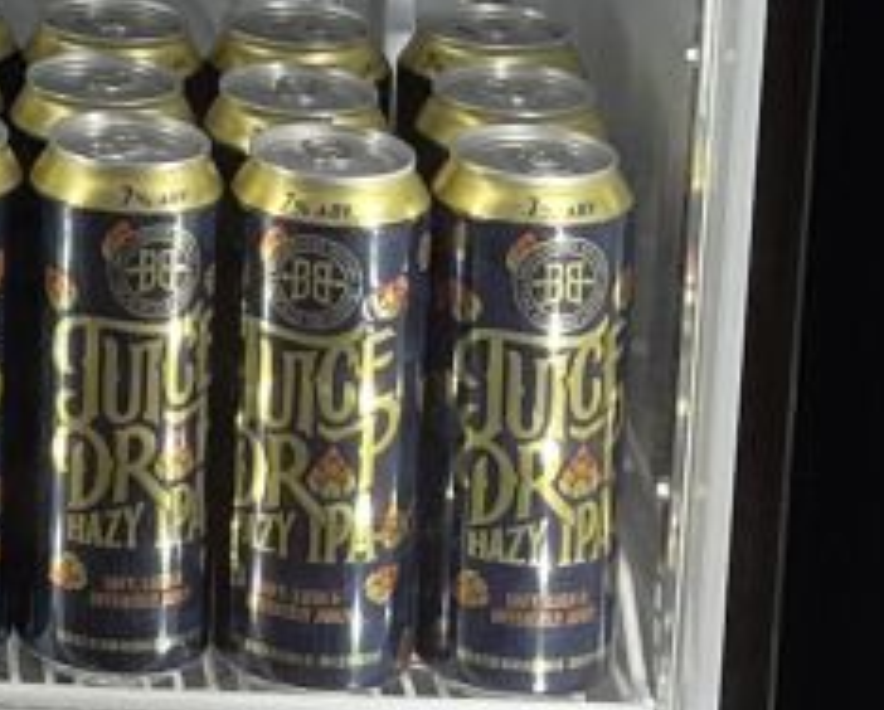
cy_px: -346
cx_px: -875
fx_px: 4717
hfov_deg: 9.9
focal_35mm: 180
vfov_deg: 8.4
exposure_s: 1/120
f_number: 1.6
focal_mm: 5.1
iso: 64
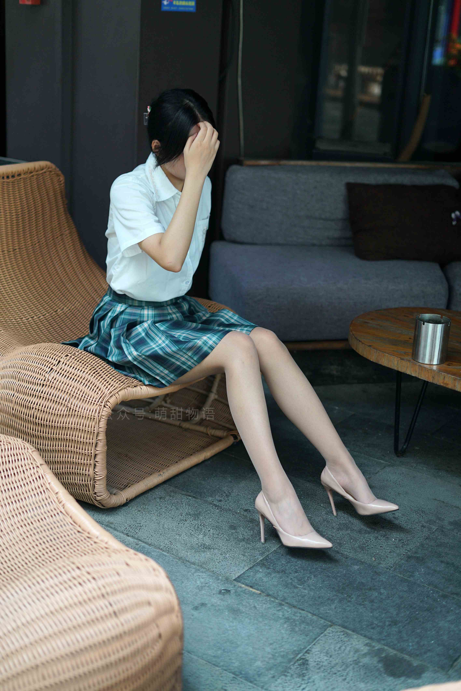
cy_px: 346
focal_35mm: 50
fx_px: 959
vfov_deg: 39.6
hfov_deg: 27.0
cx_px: 230
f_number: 2
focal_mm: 50
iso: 200
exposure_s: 1/500
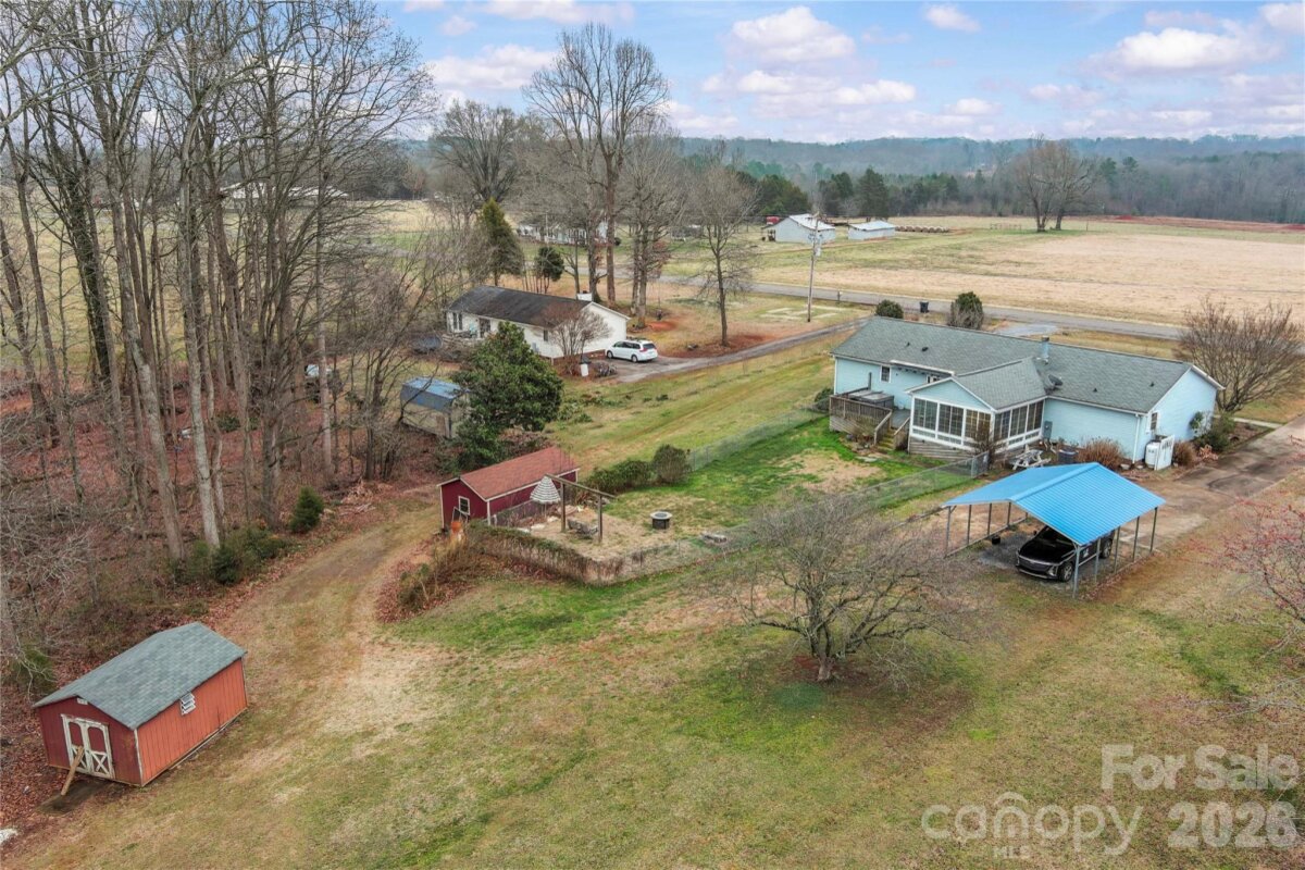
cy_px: 435
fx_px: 1051
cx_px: 652
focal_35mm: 29
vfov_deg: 45.0
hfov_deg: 63.7
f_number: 2.8
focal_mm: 10.57
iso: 100
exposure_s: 1/530
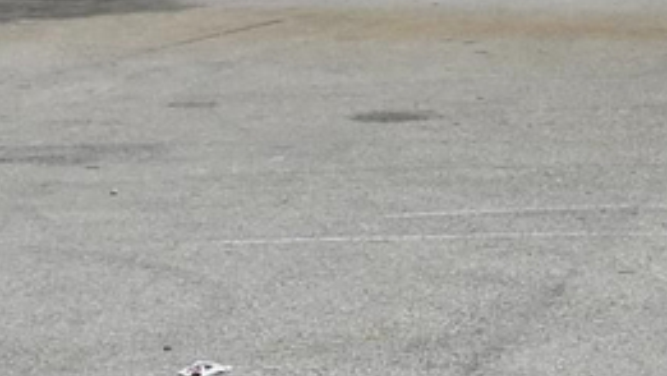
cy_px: -384
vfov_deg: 5.2
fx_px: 4087
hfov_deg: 9.2
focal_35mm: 231
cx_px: 746
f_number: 8
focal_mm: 24
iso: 100
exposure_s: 1/500
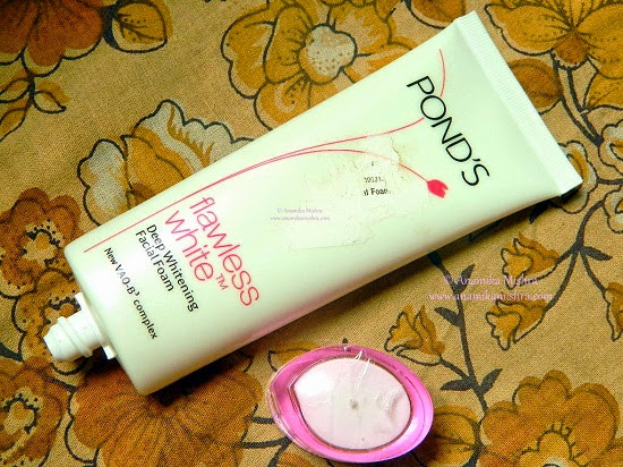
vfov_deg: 25.6
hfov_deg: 33.8
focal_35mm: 57
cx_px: 312
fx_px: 1025
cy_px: 234
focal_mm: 10.2
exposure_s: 1/50
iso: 80
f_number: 3.8
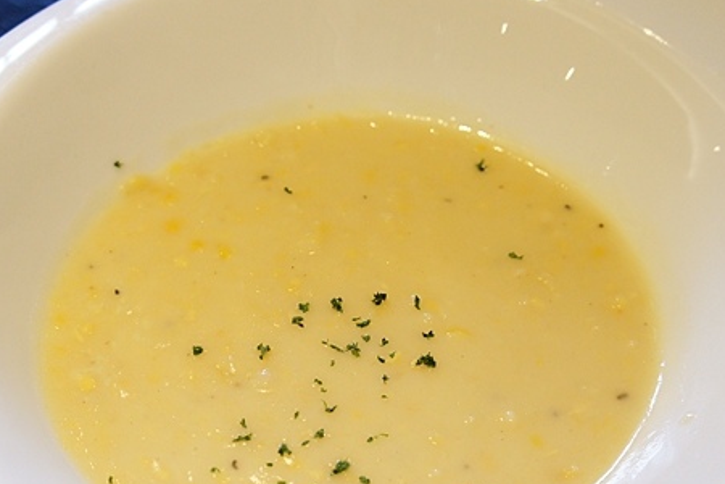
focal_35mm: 66
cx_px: 375
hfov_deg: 30.5
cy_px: 343
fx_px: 1329
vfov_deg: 20.5
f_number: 4
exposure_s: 1/40
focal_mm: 22
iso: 500
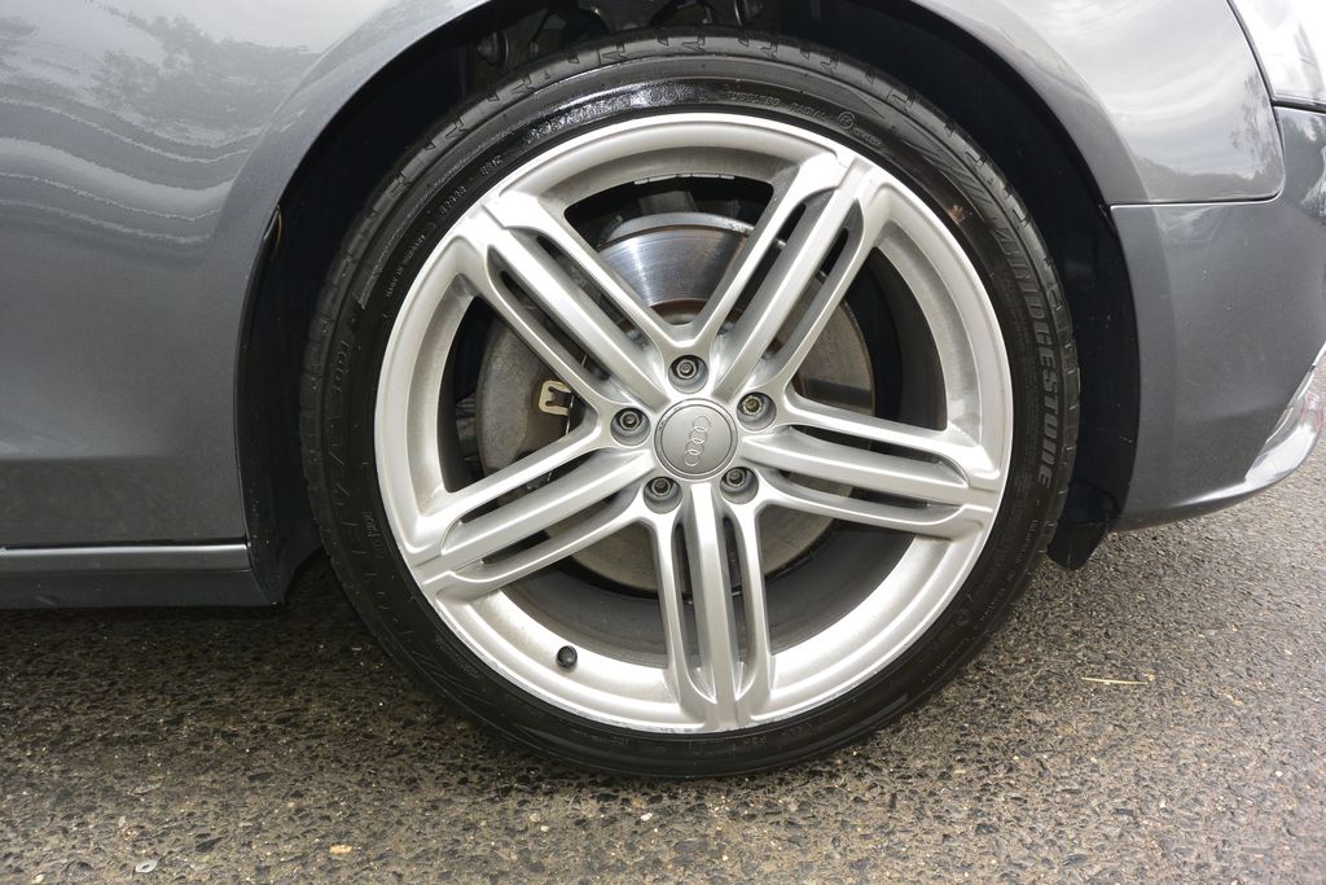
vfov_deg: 47.9
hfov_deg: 67.4
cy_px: 442
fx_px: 995
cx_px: 663
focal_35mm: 27
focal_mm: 10
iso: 160
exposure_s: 1/250
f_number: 5
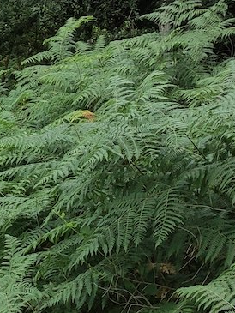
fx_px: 1031
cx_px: -81
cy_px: 89
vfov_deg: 17.2
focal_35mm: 114
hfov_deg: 12.5
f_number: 1.75
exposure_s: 1/496
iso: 112
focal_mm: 4.77
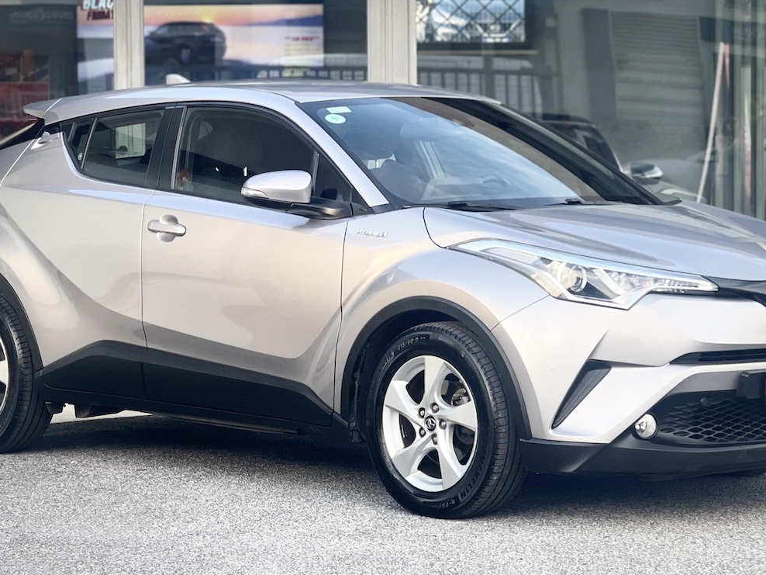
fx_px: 2235
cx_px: 388
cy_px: 296
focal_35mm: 101
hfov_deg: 19.4
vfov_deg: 14.6
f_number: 2.2
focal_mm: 7.5
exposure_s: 1/121
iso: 50
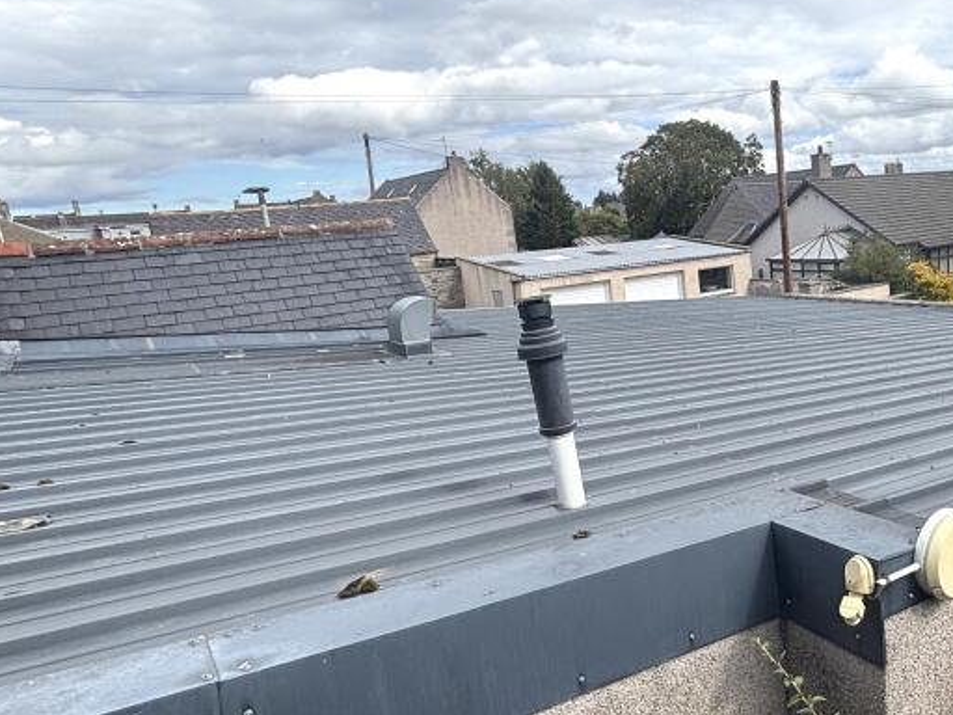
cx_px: 767
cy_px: 359
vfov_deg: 49.7
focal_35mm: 28
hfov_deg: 58.4
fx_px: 771
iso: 25
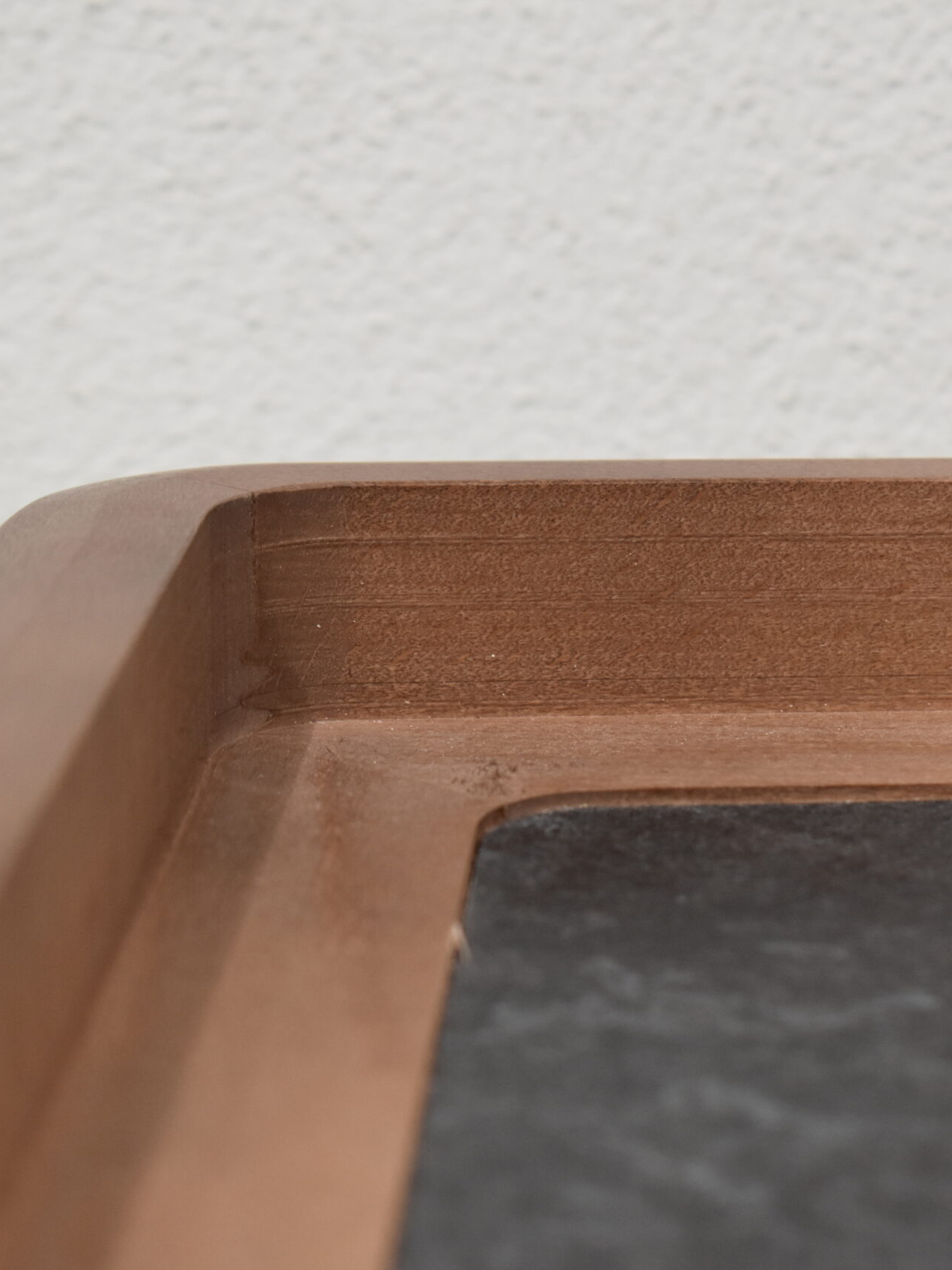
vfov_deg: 16.5
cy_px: 638
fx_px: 4390
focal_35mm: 120
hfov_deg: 12.3
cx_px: 750
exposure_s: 1/125
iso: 900
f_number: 5.6
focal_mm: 55
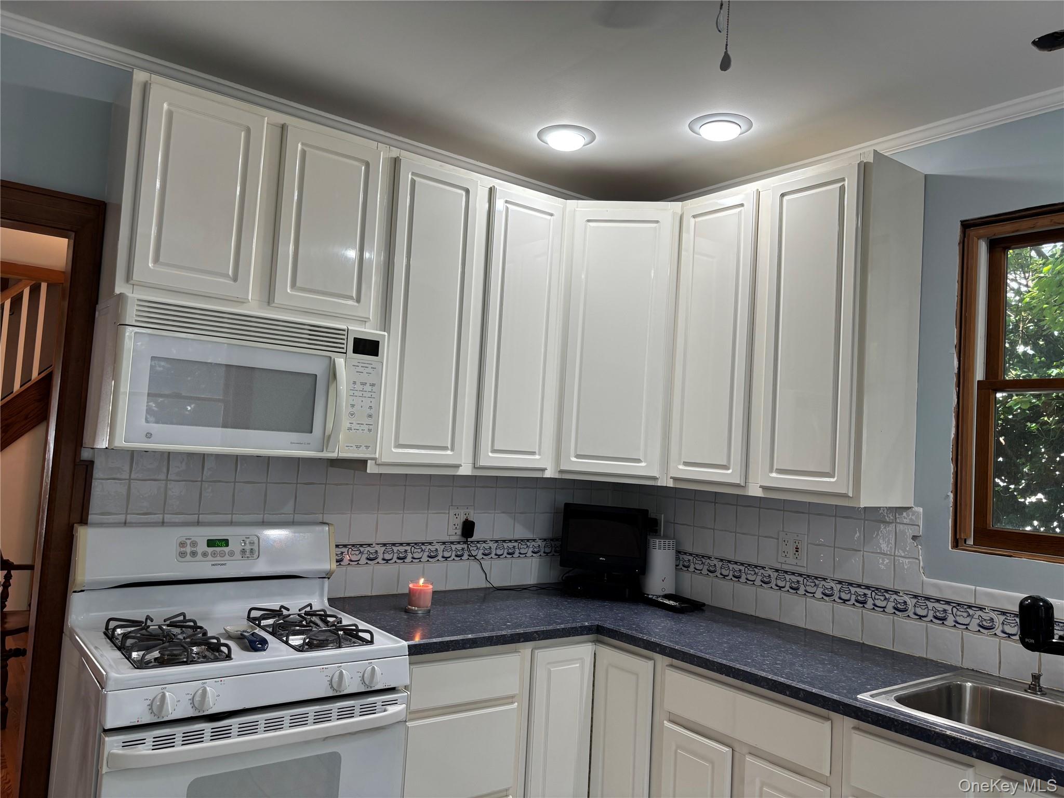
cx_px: 532
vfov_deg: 53.1
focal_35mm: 26
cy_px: 399
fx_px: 799
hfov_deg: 67.3
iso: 50
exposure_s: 1/120
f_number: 1.6
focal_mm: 5.96
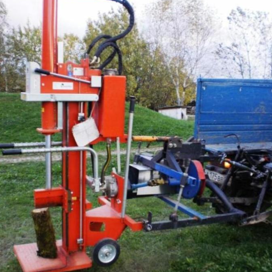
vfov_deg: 37.5
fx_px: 400
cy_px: 153
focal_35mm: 45
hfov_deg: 37.6
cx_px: 136
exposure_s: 1/60
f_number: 3.1
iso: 100
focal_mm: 6.3
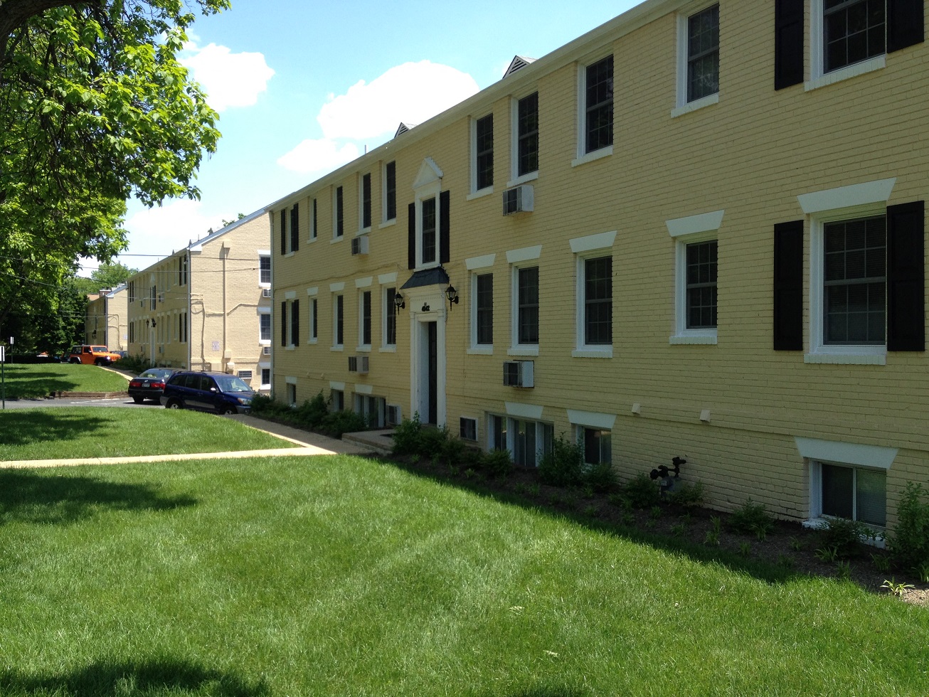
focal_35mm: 35
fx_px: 939
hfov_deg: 52.6
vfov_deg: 40.7
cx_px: 464
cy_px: 348
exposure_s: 1/756
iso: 50
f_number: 2.4
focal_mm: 4.28
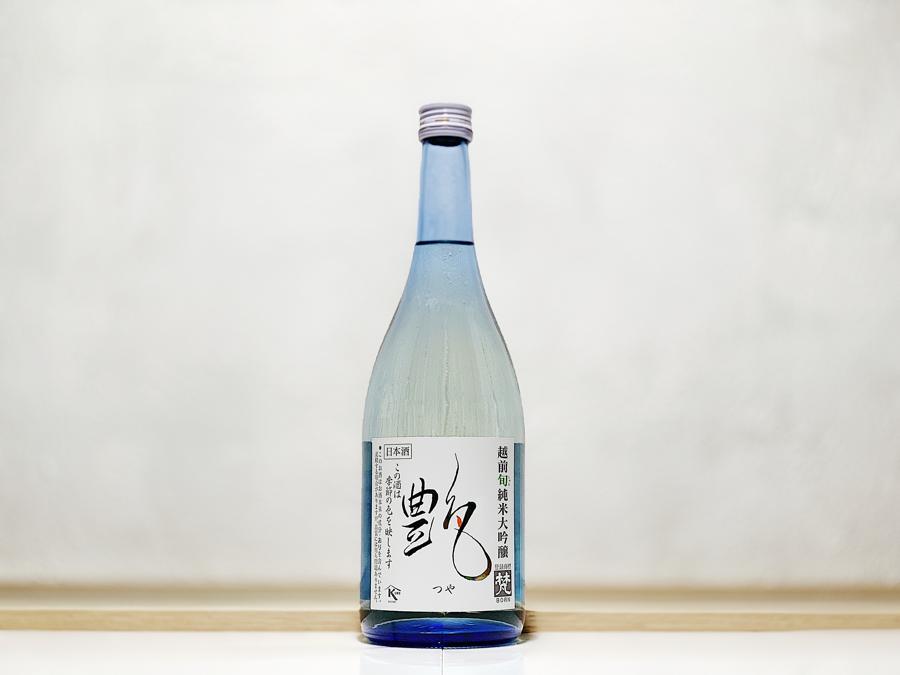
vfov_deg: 28.0
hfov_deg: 36.8
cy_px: 338
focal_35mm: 52
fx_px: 1352
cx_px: 450
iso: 64
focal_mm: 6
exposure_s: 1/50
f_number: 2.4
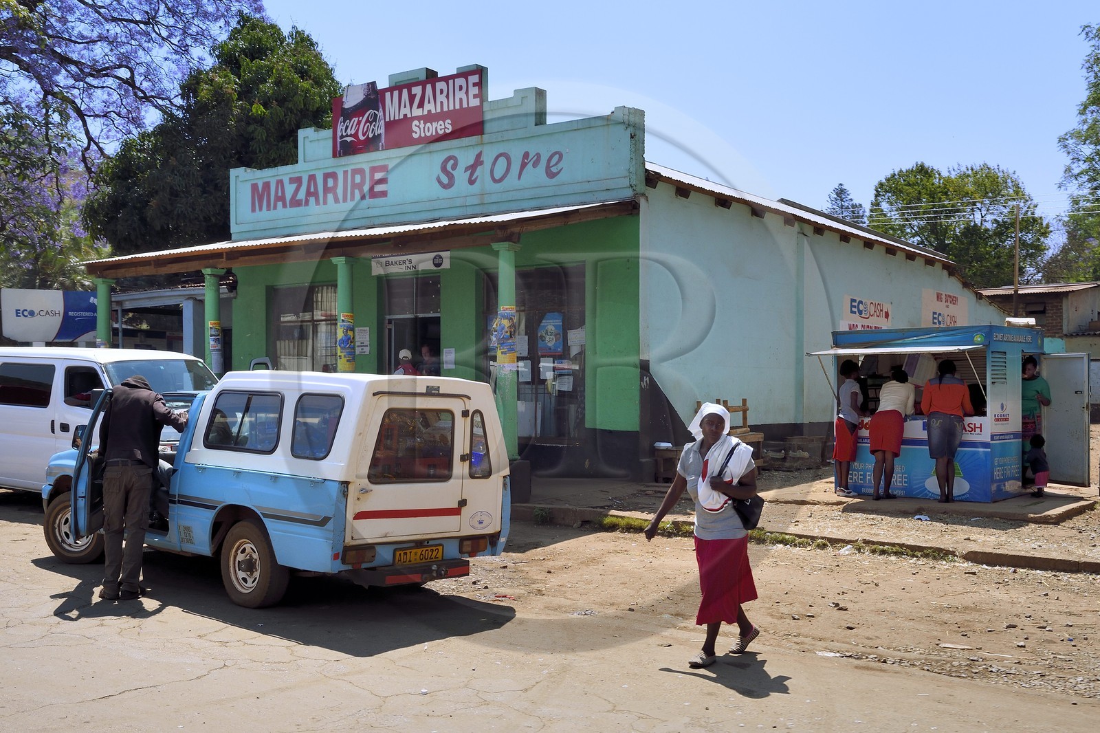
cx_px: 550
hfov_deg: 54.4
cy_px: 366
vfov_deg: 37.8
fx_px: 1069
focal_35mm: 35
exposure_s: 1/500
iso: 400
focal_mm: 35
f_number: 13
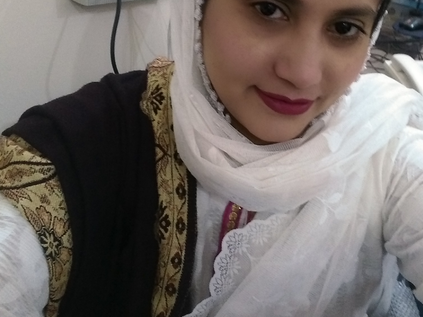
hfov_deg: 48.6
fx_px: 464
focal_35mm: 38
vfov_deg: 37.6
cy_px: 127
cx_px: 257
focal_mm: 2.38
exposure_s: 1/10
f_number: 2.4
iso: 387
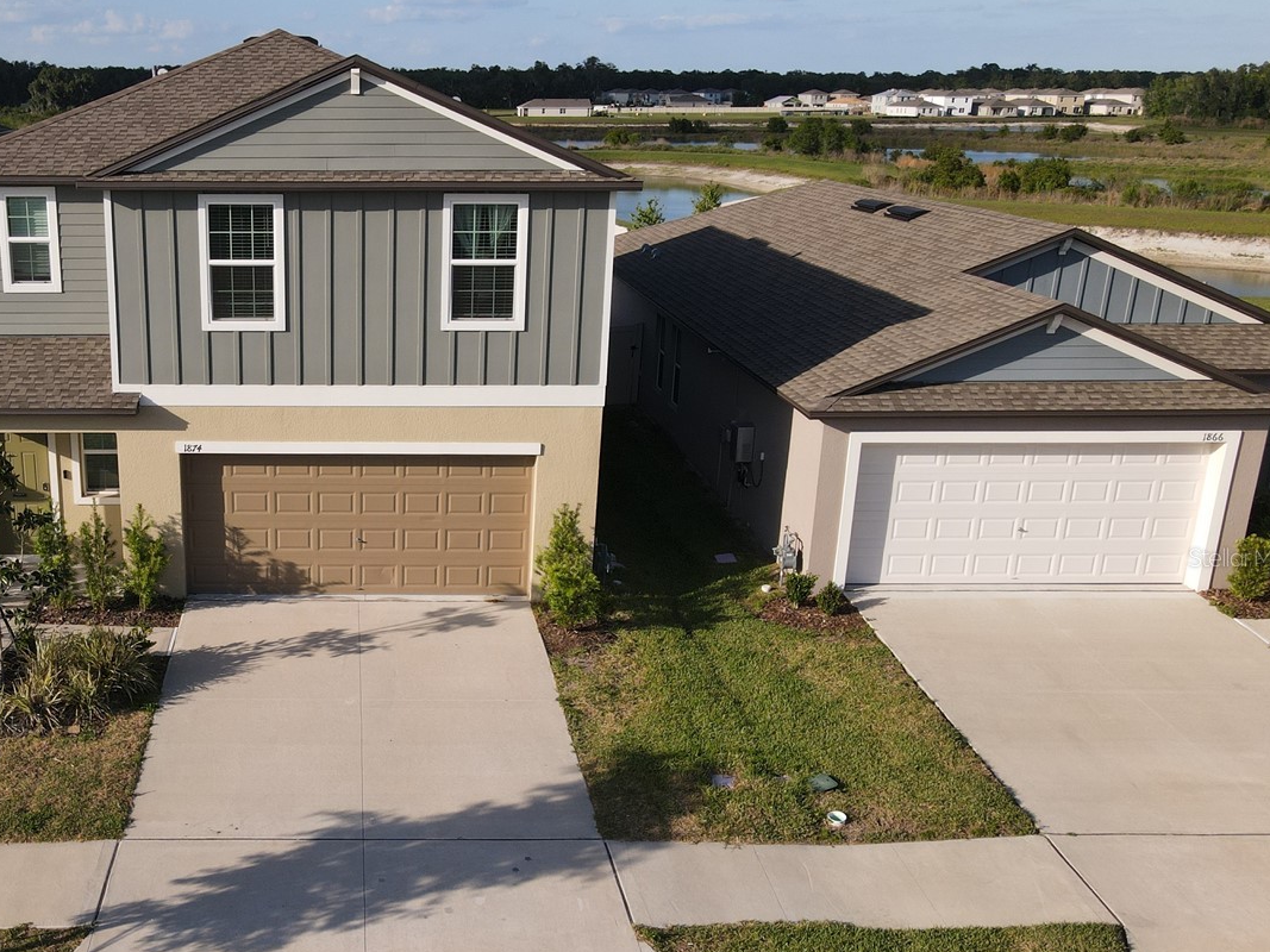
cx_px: 349
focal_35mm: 36
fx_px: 1321
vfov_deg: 39.5
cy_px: 557
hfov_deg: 49.7
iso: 110
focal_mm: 4.5
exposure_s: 1/15
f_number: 2.8
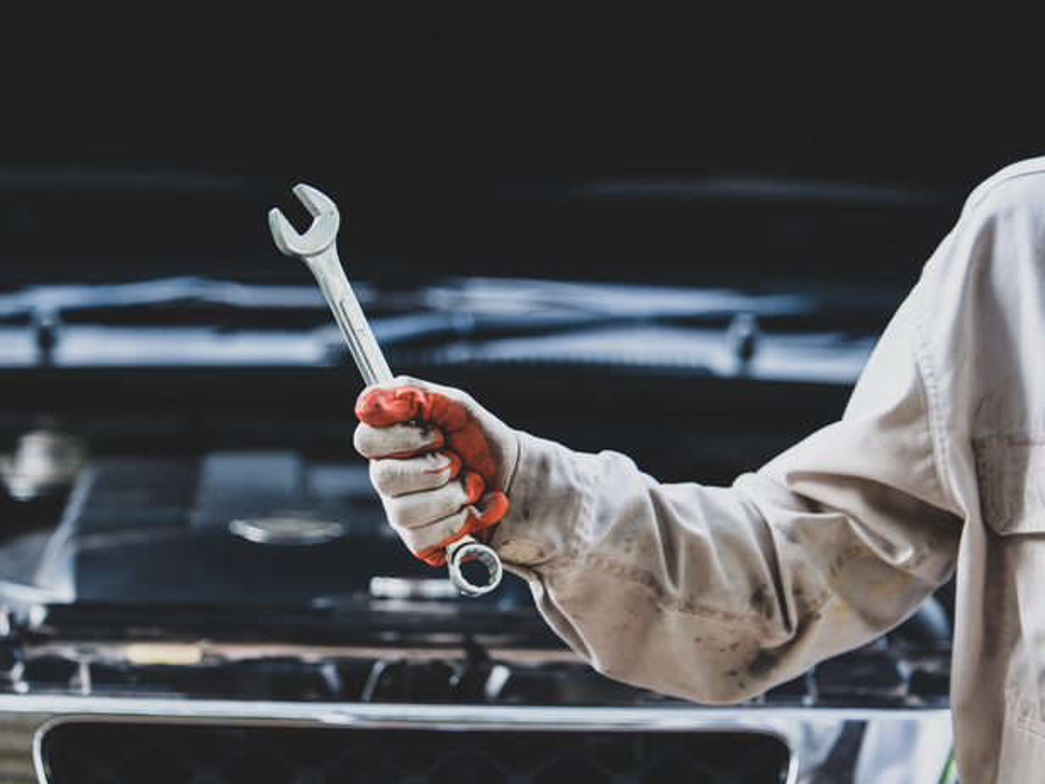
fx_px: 4921
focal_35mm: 163
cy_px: 496
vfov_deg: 9.1
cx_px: 411
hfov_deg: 12.1
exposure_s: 1/160
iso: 200
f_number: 2.8
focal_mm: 116
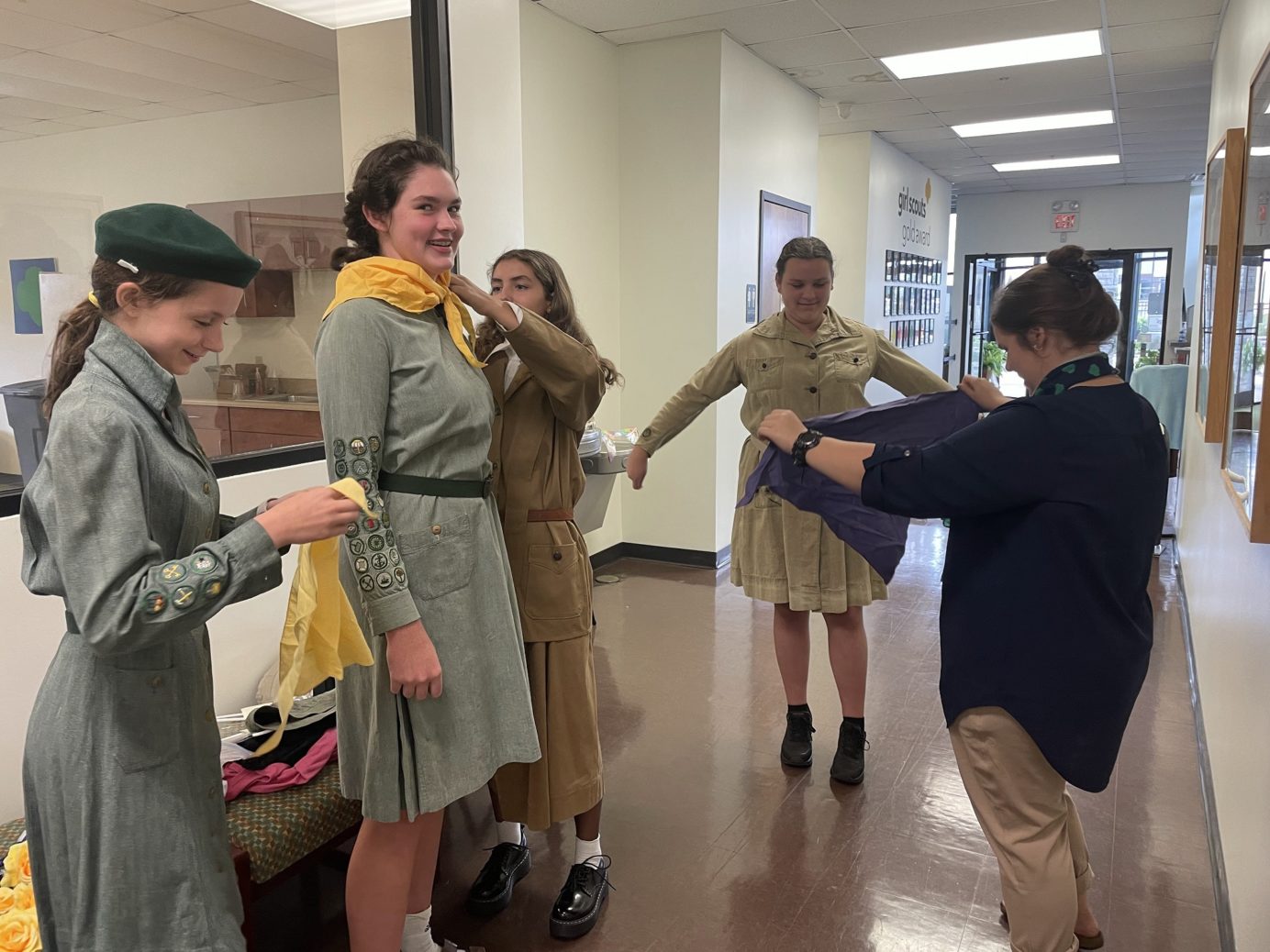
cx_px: 635
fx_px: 954
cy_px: 476
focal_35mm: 26
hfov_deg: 67.3
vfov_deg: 53.1
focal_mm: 4.2
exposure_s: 1/60
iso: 80
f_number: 1.6
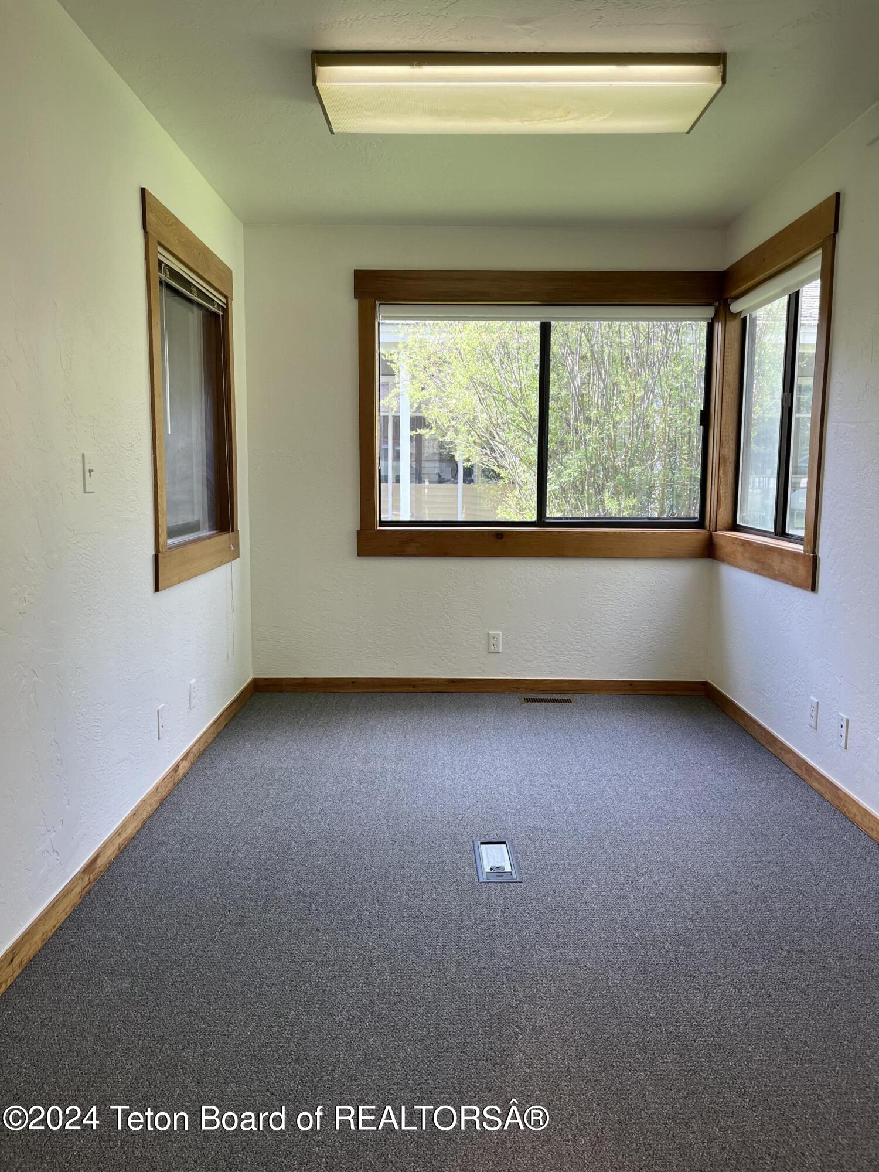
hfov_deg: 53.1
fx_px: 880
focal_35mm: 26
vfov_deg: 67.3
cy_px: 586
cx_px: 440
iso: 50
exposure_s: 1/120
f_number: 1.6
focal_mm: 5.1
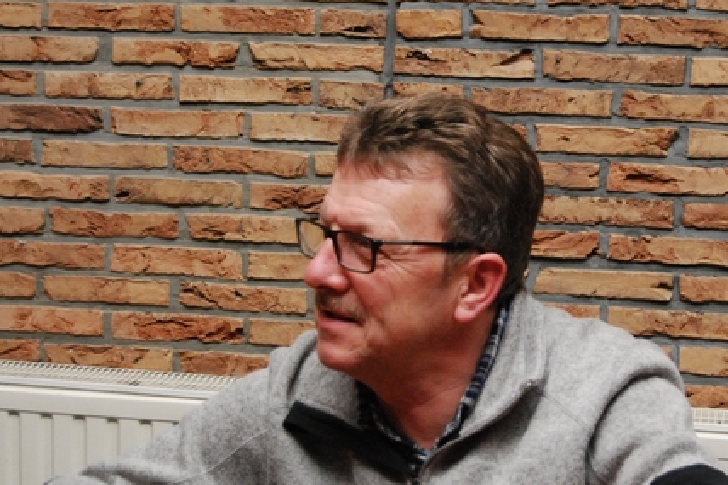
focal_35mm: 95
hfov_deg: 21.5
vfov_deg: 14.4
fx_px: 1914
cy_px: 207
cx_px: 454
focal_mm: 45
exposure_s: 1/60
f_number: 5.3
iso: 1600
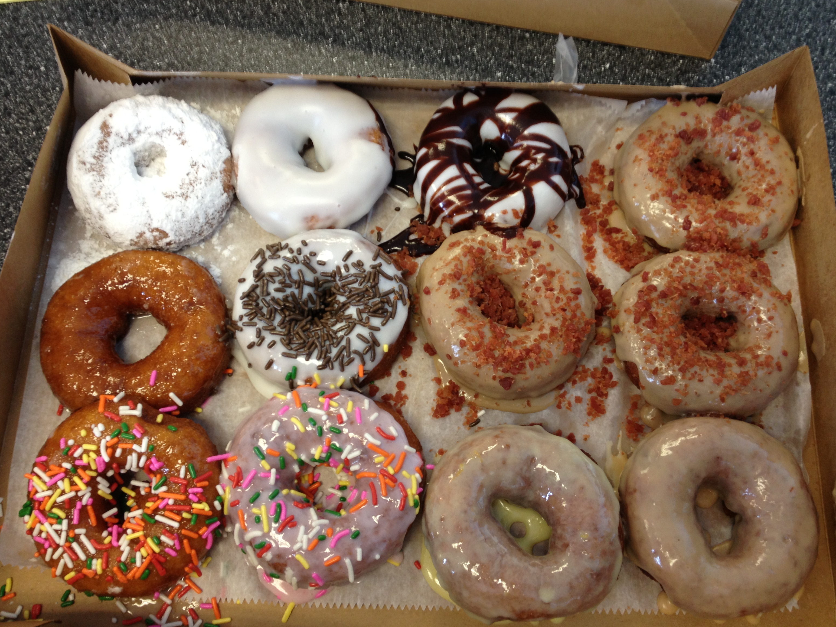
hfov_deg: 50.1
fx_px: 894
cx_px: 423
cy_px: 298
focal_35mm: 37
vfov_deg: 38.7
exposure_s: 1/20
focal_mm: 4.28
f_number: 2.4
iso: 64
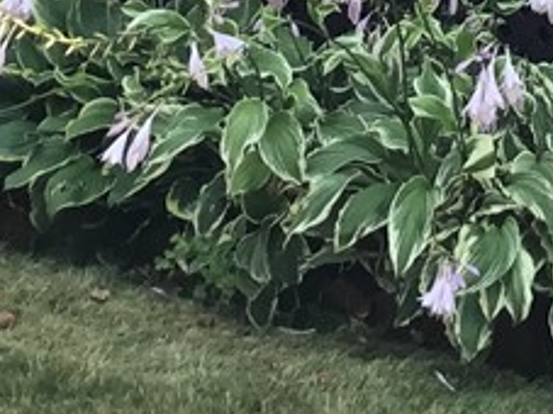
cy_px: -487
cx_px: 719
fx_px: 2235
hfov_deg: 13.6
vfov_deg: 9.7
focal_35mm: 140
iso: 25
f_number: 2.4
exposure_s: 1/313
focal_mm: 3.3
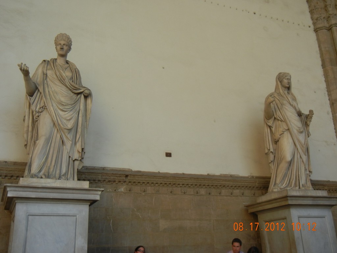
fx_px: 380
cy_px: 126
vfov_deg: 36.8
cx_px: 168
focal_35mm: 39
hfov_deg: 47.9
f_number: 3.7
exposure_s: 1/197
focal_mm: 7.1
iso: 160
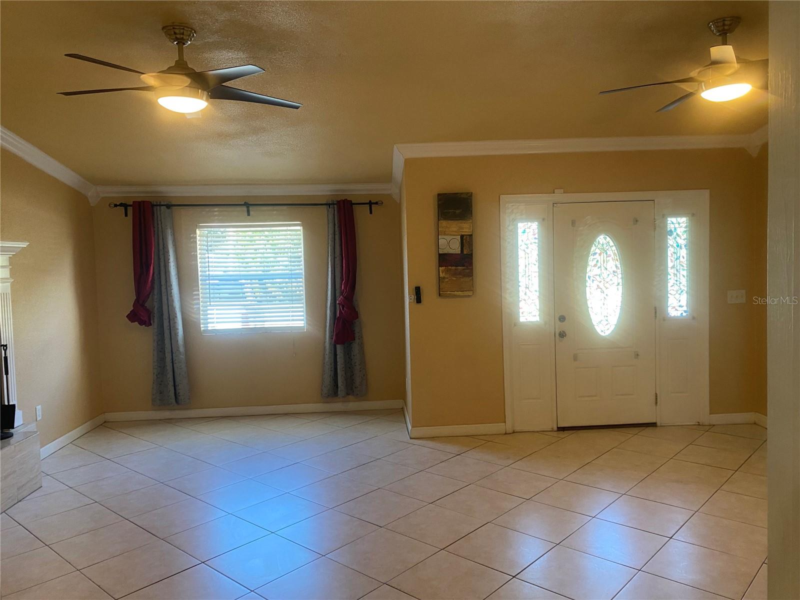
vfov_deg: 53.1
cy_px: 300
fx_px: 601
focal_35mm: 26
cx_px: 400
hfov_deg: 67.3
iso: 125
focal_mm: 4.25
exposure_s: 1/60
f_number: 1.8
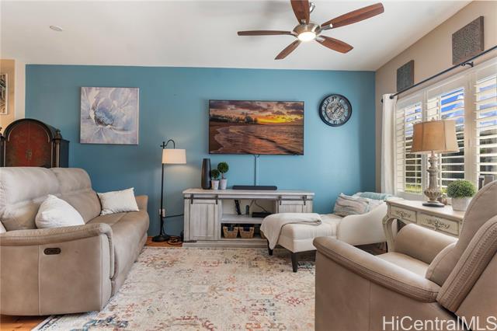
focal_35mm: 18
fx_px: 248
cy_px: 166
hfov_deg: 90.0
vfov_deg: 67.3
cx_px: 248
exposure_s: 1
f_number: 8
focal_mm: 12
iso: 100
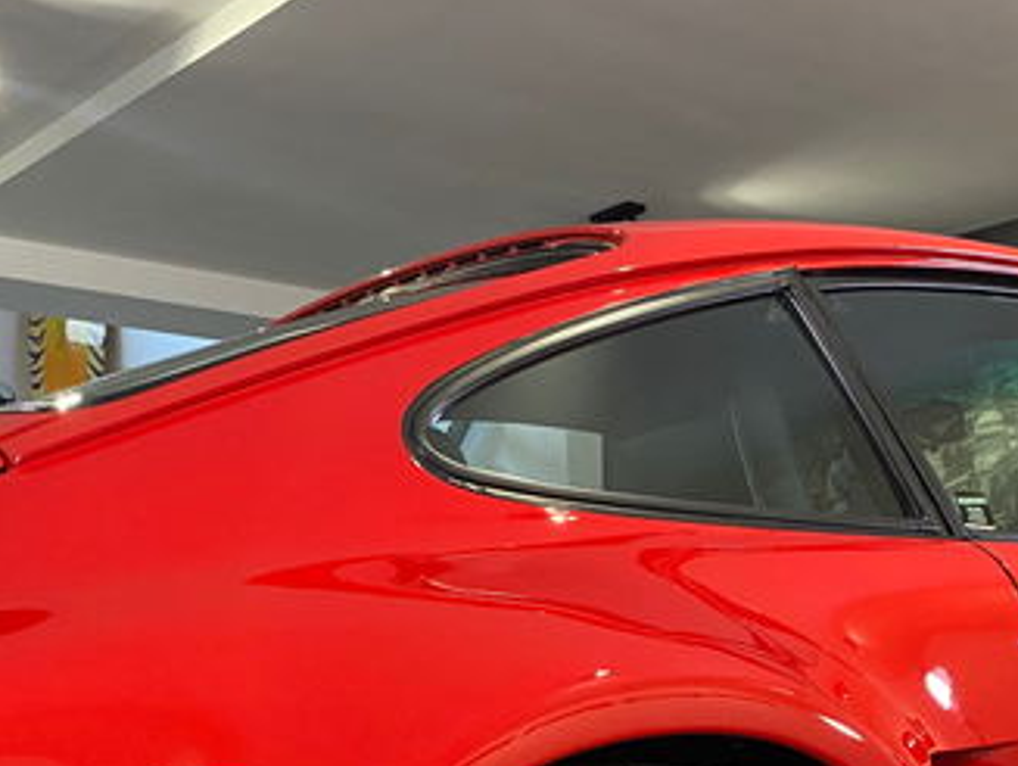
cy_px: 635
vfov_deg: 23.6
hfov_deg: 31.5
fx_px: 1796
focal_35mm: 61
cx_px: 644
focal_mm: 4.25
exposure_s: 1/42
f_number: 1.8
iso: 500
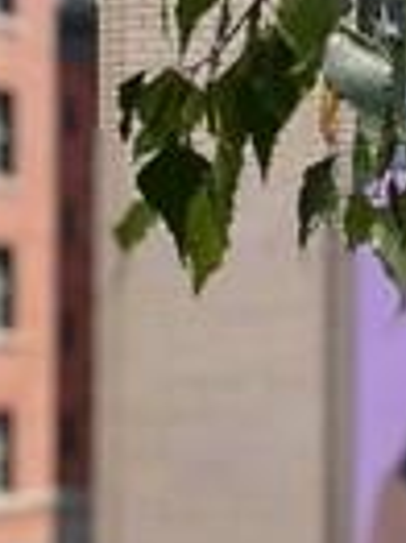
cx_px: 568
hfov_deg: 7.4
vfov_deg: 9.9
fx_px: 3117
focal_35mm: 199
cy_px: 344
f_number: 1.6
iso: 50
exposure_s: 1/772
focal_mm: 5.1
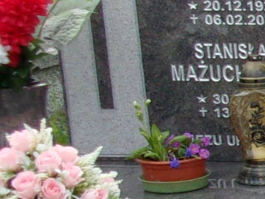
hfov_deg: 9.5
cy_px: 223
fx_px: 1332
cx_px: 723
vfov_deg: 8.5
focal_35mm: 174
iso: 80
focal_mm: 5.1
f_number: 3.9
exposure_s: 1/240
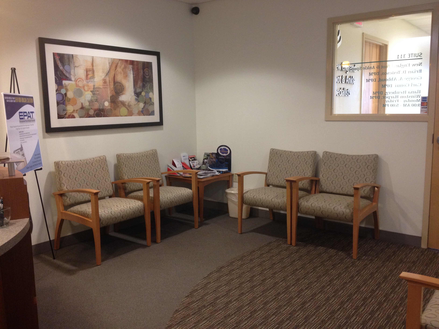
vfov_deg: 40.7
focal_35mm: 35
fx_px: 444
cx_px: 220
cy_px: 164
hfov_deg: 52.6
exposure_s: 1/20
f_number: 2.4
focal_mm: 4.28
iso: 160
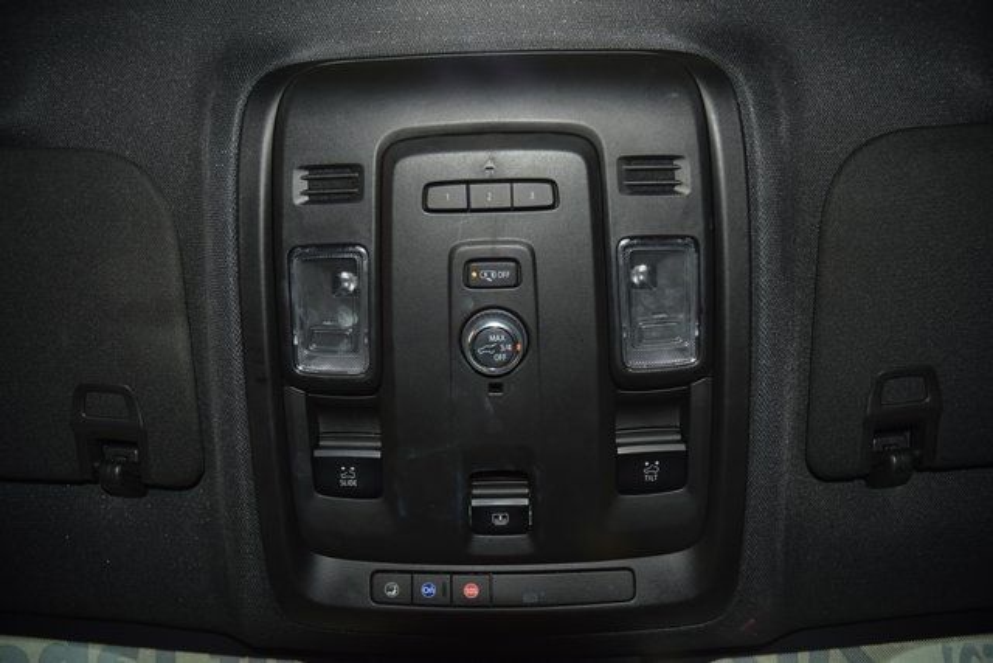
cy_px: 332
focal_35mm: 27
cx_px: 496
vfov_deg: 48.0
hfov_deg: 67.4
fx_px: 745
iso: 560
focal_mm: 18
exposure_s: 1/40
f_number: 3.5
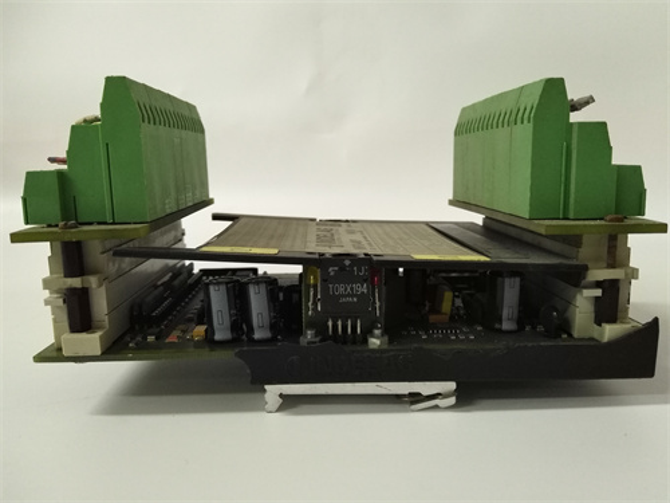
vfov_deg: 53.1
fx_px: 503
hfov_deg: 67.3
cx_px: 335
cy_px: 252
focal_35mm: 26
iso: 297
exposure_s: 1/33.3
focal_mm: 3.63
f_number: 1.8
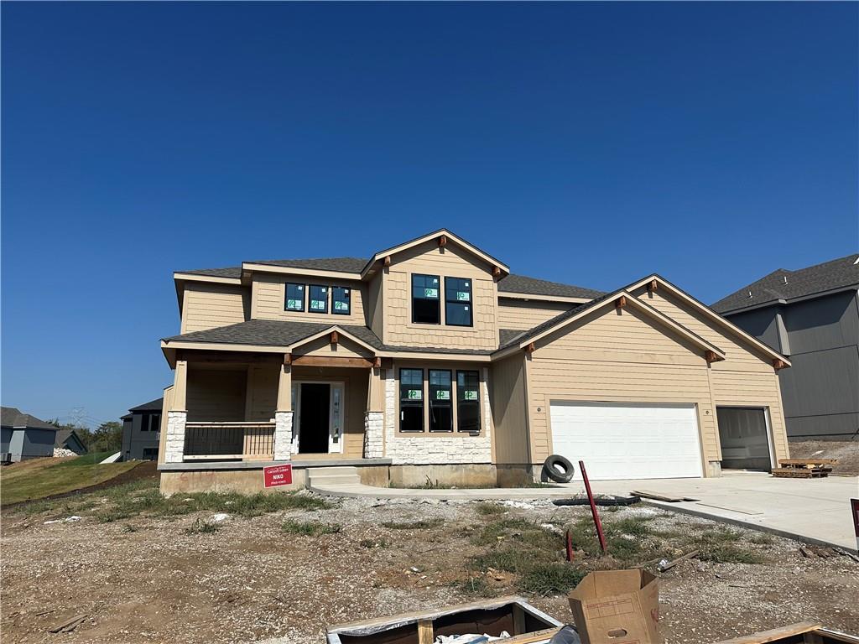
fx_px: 596
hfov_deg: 71.6
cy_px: 322
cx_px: 430
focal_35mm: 24
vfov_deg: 56.8
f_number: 1.78
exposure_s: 1/9709
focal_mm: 6.86
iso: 80
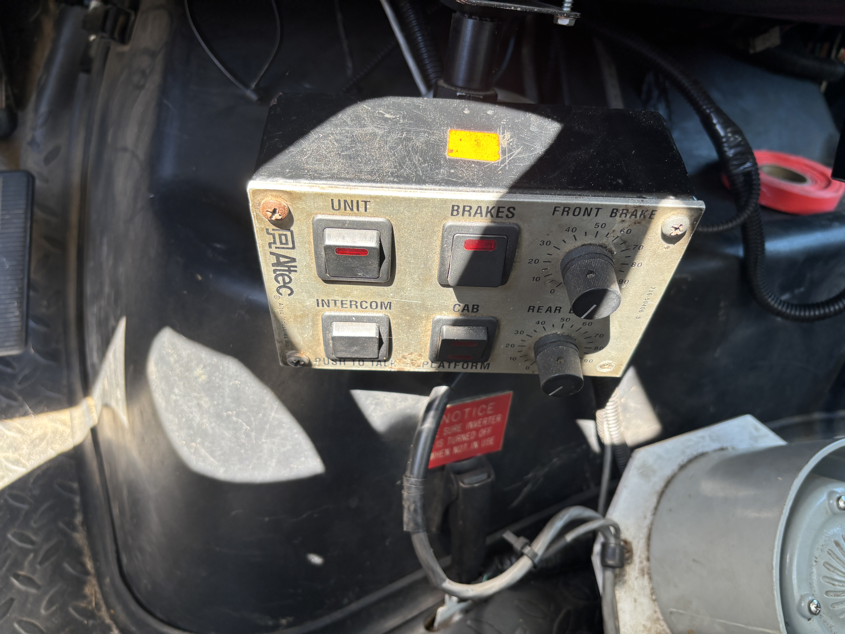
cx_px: 422
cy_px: 317
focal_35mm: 26
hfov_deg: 67.3
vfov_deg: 53.1
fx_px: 635
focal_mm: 5.96
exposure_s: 1/134
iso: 32
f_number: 1.6
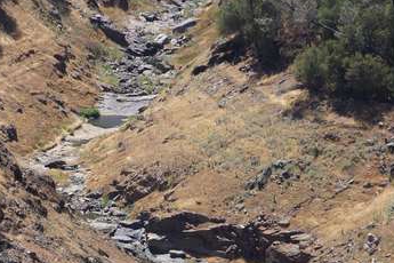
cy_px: 224
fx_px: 4563
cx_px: 98
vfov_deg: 3.3
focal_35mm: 417
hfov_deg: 4.9
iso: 100
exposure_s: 1/320
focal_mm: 120
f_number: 7.1
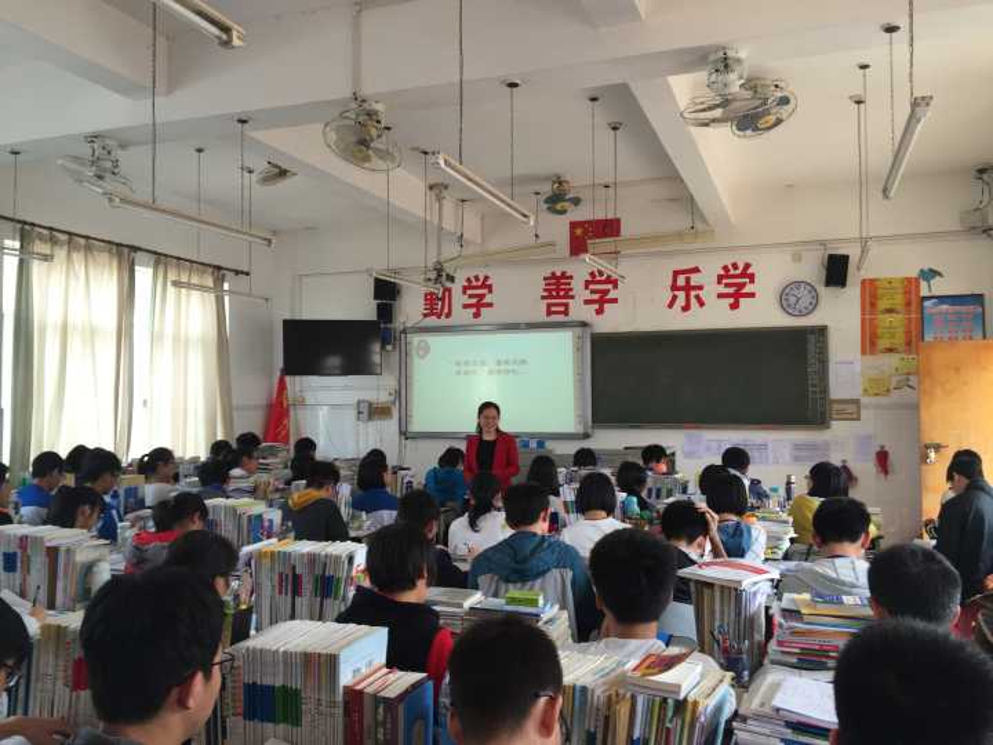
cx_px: 496
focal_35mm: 29
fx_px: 832
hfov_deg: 61.7
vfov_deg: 48.2
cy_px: 372
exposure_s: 1/50
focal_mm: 4.15
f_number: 2.2
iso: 40
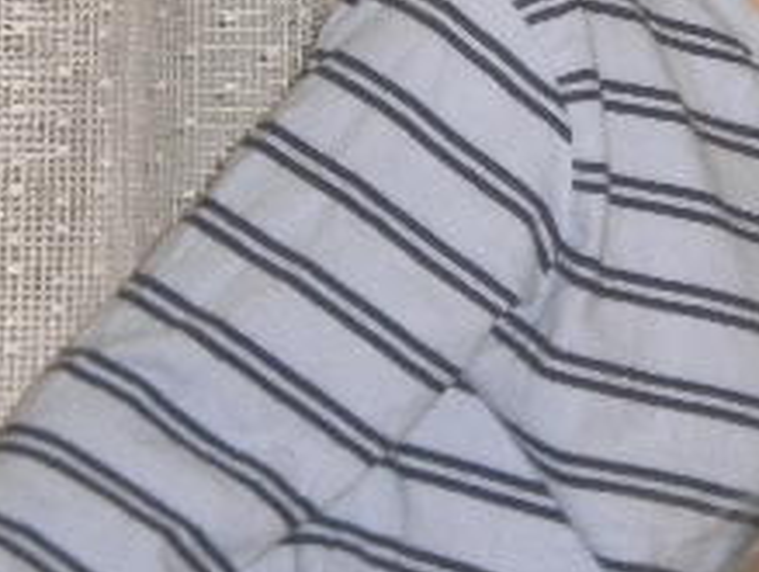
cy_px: -3
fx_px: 6149
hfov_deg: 7.0
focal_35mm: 280
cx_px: 932
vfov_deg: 5.3
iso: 509
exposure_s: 1/60
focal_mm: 17.3
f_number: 5.7
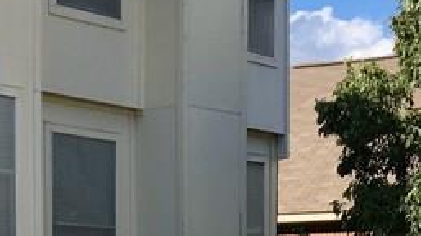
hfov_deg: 16.7
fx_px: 1405
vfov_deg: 9.3
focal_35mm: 126
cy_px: 370
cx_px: 11
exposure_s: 1/1261
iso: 25
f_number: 2.2
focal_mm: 4.15
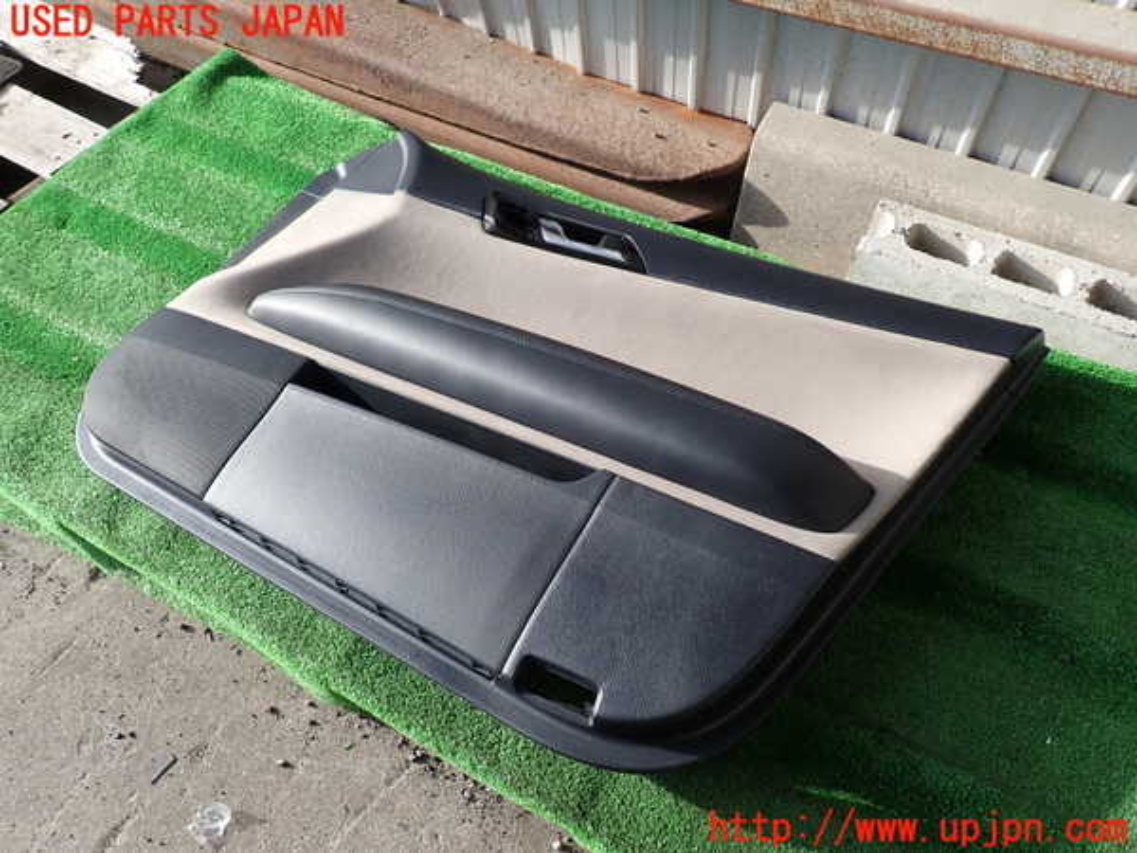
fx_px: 821
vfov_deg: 54.9
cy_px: 426
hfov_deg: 69.4
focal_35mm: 25
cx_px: 568
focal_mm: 4.5
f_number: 2.8
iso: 100
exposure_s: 1/320
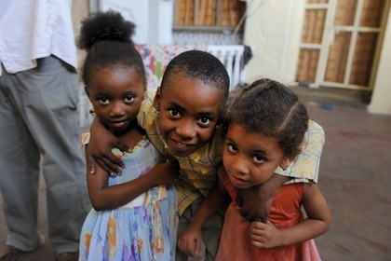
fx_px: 315
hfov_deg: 63.7
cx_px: 196
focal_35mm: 29
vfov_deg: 45.0
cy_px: 130
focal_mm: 29
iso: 1600
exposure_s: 1/50
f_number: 3.5
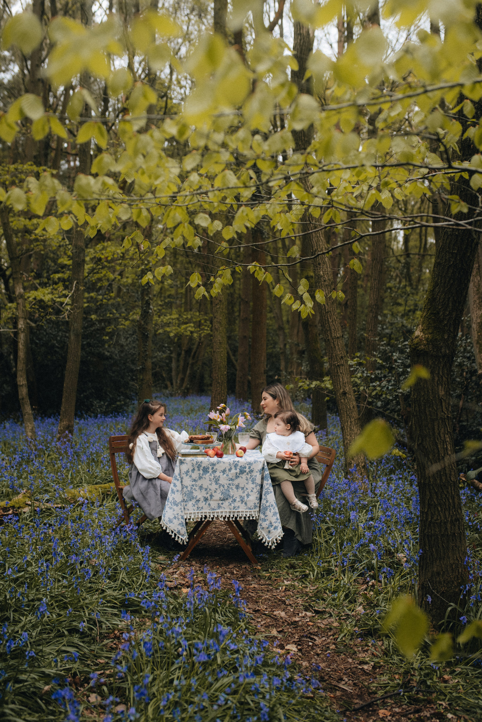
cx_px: 241
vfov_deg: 54.4
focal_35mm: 35
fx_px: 703
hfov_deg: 37.9
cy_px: 361
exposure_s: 1/320
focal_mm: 35
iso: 400
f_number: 2.5
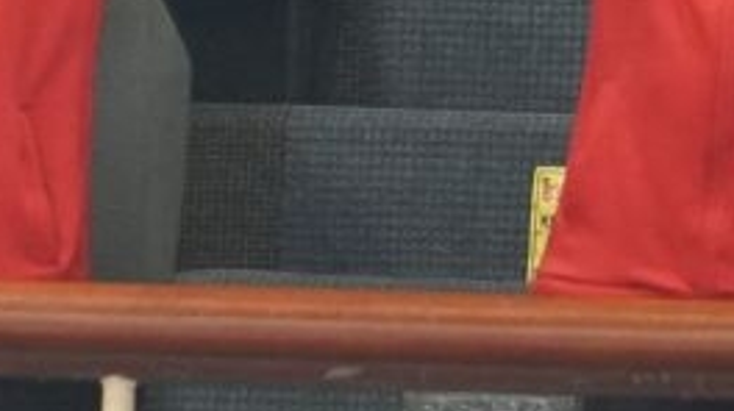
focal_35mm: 2000
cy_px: -1061
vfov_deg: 0.6
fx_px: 38894
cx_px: -720
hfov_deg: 1.1
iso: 4000
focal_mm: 280
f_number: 4
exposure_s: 1/160
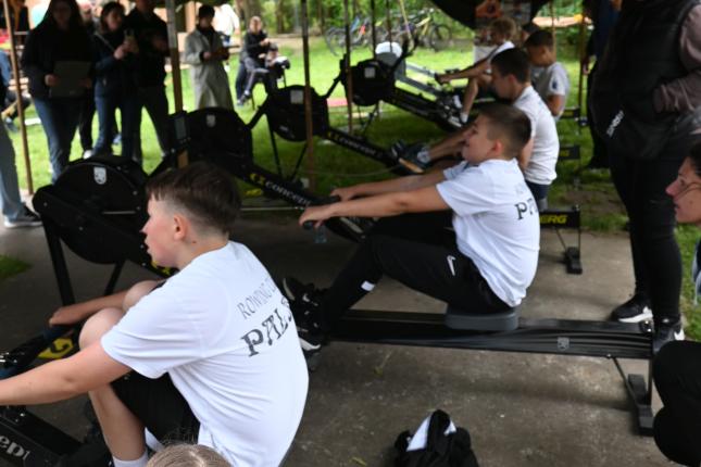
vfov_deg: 53.1
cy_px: 234
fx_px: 467
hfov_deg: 73.7
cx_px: 350
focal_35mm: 24
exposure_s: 1/250
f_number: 4
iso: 400
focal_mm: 16
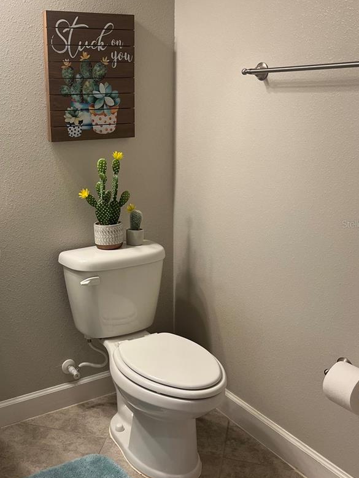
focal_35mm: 40
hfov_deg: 35.5
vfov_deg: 46.8
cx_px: 109
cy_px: 224
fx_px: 553
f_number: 1.6
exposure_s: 1/120
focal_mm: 5.1
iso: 100
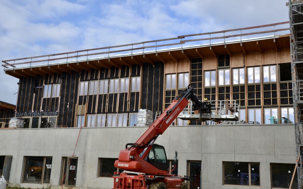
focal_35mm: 40
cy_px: 96
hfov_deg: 49.3
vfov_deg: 32.0
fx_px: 330
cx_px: 151
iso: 100
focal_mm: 26
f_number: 6.3
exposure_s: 1/160
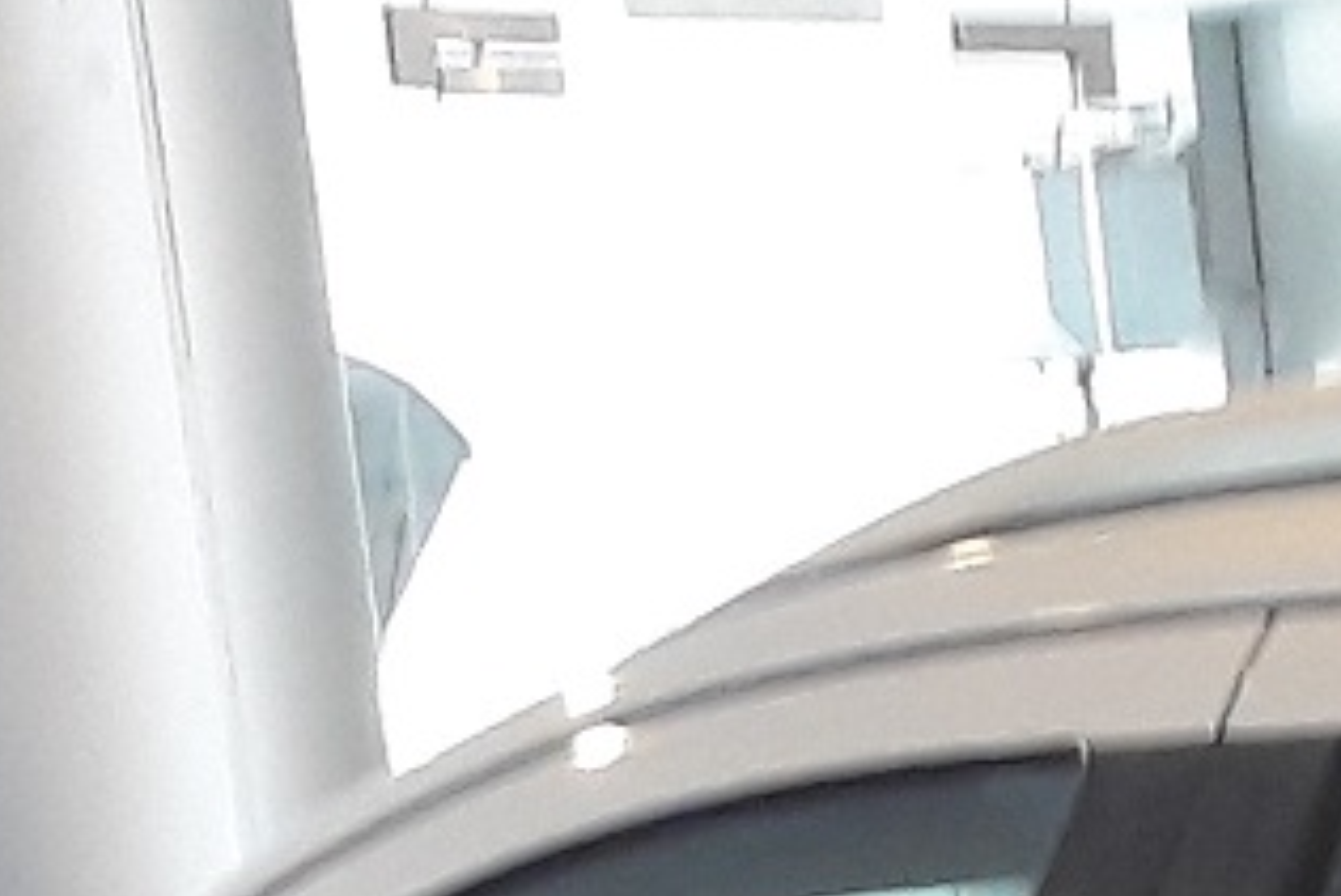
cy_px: 2987
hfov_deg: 8.8
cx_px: 3329
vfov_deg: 6.0
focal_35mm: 209
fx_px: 7788
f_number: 1.9
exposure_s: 1/33
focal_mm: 3.7
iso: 100
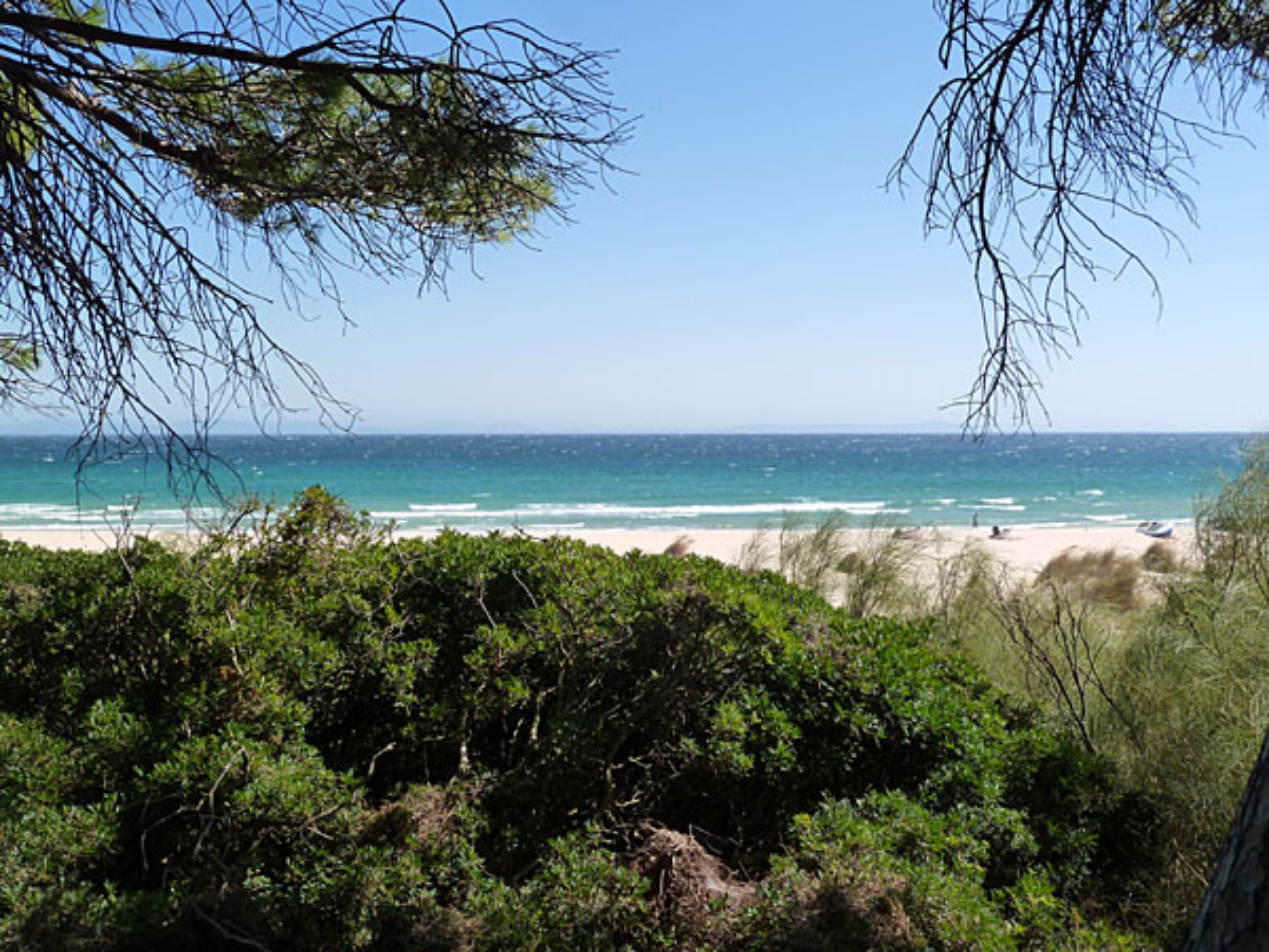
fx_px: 1283
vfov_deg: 40.7
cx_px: 634
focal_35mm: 35
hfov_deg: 52.6
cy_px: 476
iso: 125
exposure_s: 1/500
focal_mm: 5.7
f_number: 4.5
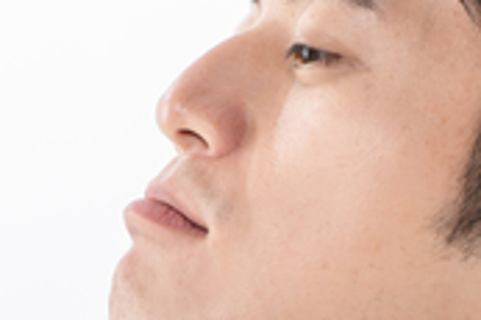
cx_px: 259
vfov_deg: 2.1
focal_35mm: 666
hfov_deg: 3.1
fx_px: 8890
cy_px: 342
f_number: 3.5
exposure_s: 1/200
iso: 200
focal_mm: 180
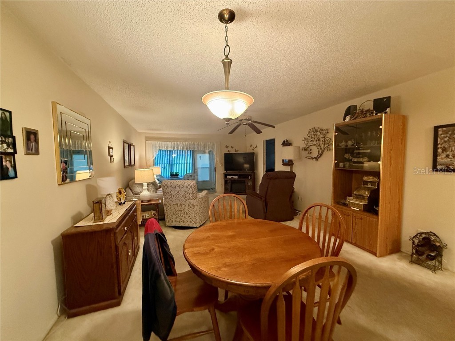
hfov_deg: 102.1
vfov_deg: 85.7
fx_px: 184
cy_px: 170
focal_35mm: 14
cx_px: 228
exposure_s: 1/60
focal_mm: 2.22
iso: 640
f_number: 2.2
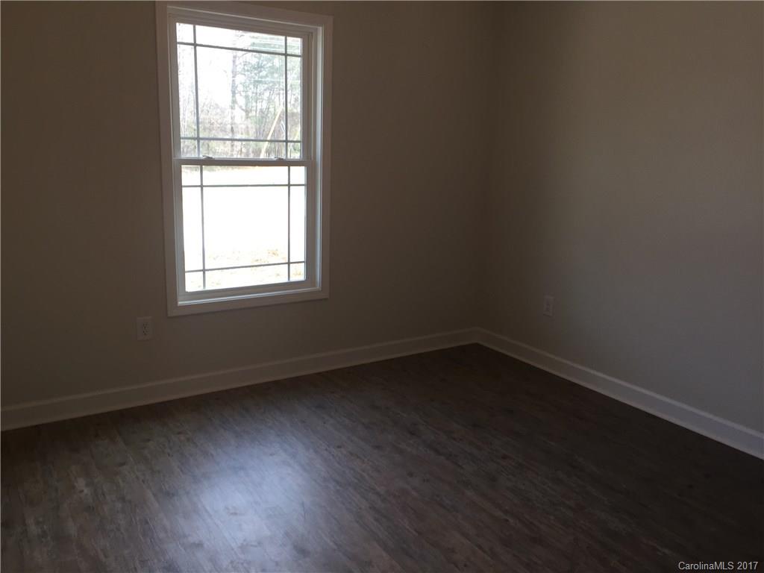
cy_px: 286
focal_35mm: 29
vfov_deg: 48.2
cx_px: 382
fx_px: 640
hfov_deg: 61.7
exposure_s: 1/120
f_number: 2.2
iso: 50
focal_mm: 4.15
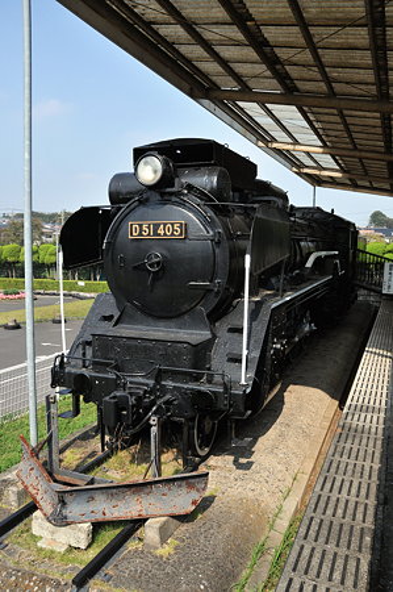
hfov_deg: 43.5
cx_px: 196
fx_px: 492
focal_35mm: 30
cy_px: 296
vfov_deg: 62.0
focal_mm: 20
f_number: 11
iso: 400
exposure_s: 1/500
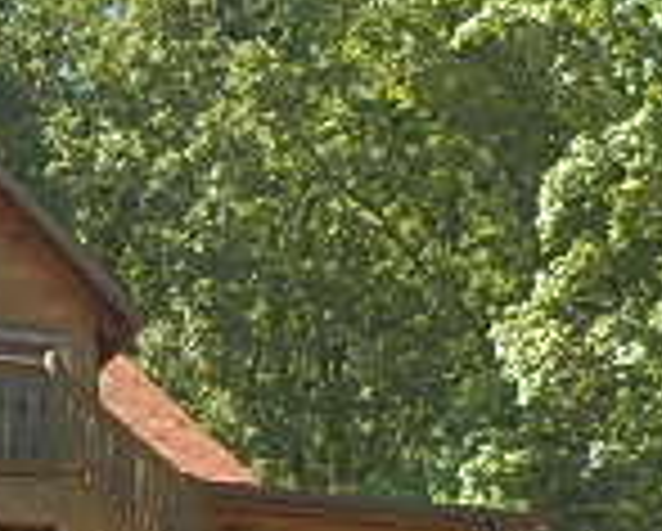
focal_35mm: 416
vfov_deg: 3.7
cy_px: 351
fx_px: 8161
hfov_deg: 4.6
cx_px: -721
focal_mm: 17.64
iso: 64
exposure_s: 1/160
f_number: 4
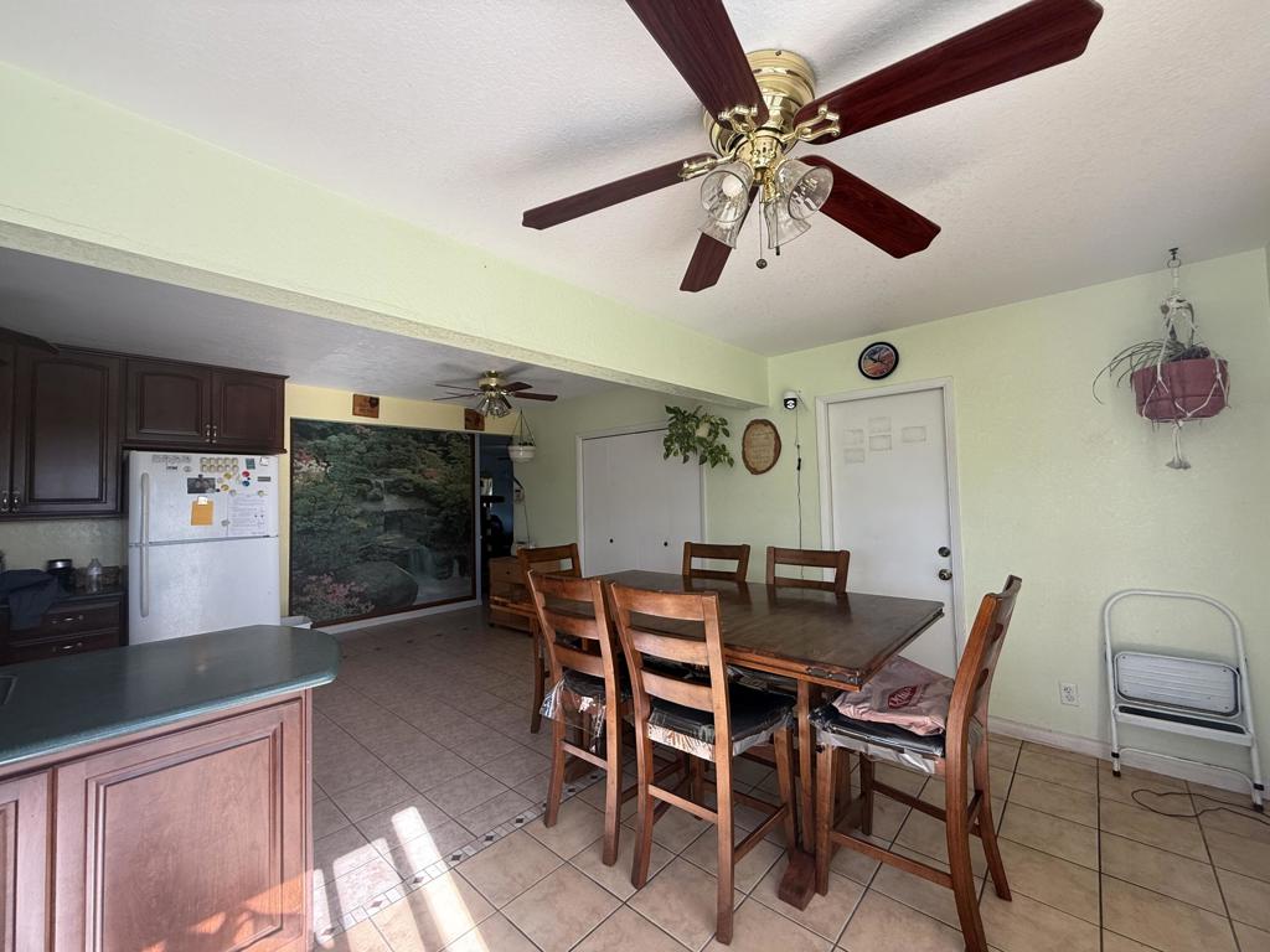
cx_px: 635
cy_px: 476
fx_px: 514
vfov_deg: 85.7
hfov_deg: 102.1
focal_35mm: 14
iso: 100
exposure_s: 1/99
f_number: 2.2
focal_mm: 2.22
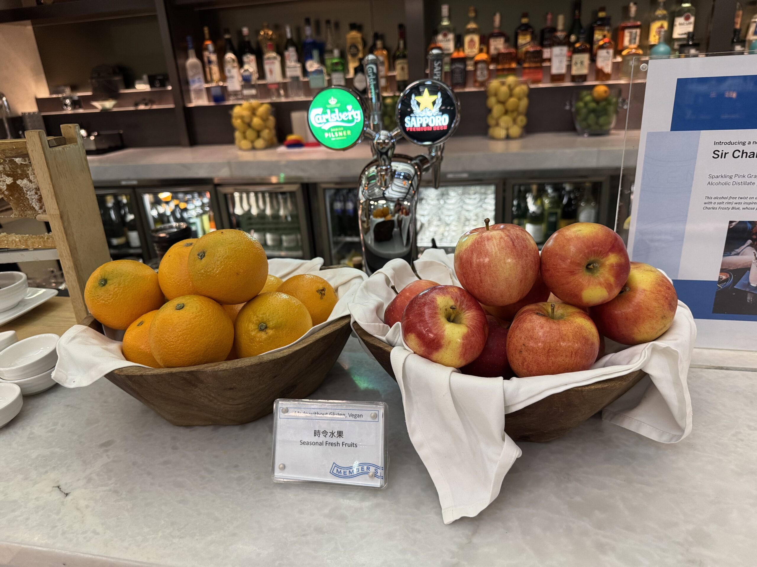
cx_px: 378
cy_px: 284
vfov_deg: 56.8
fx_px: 525
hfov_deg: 71.6
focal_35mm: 24
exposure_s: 1/59
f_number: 1.78
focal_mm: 6.76
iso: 400
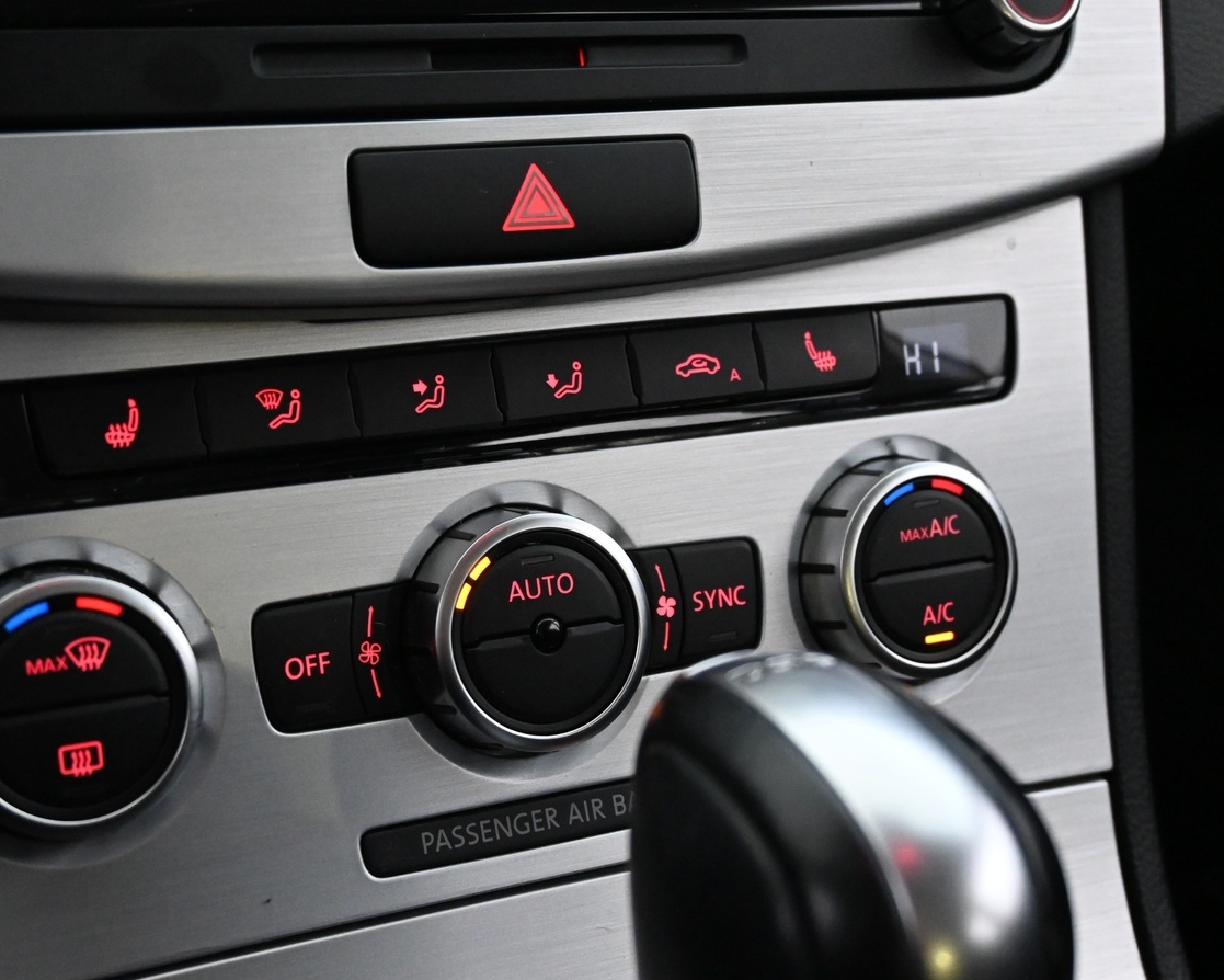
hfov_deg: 37.1
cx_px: 453
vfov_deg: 30.2
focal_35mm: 50
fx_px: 1812
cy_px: 532
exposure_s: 1/40
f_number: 4.2
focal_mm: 24.5
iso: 4000
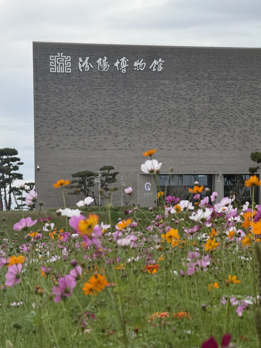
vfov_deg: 16.4
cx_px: 130
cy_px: 174
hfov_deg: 12.3
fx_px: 1206
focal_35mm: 120
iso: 50
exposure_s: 1/1969
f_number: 2.8
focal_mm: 15.66
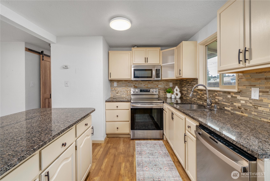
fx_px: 113
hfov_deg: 100.4
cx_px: 135
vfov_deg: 77.4
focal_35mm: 15
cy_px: 90
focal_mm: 15
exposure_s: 1/3
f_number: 7.1
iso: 1000
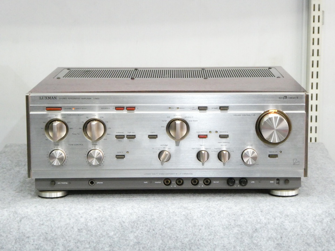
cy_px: 126
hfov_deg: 21.8
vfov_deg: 16.4
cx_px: 168
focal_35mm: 90
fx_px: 871
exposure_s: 1/80
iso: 1600
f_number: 4.9
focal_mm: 16.1
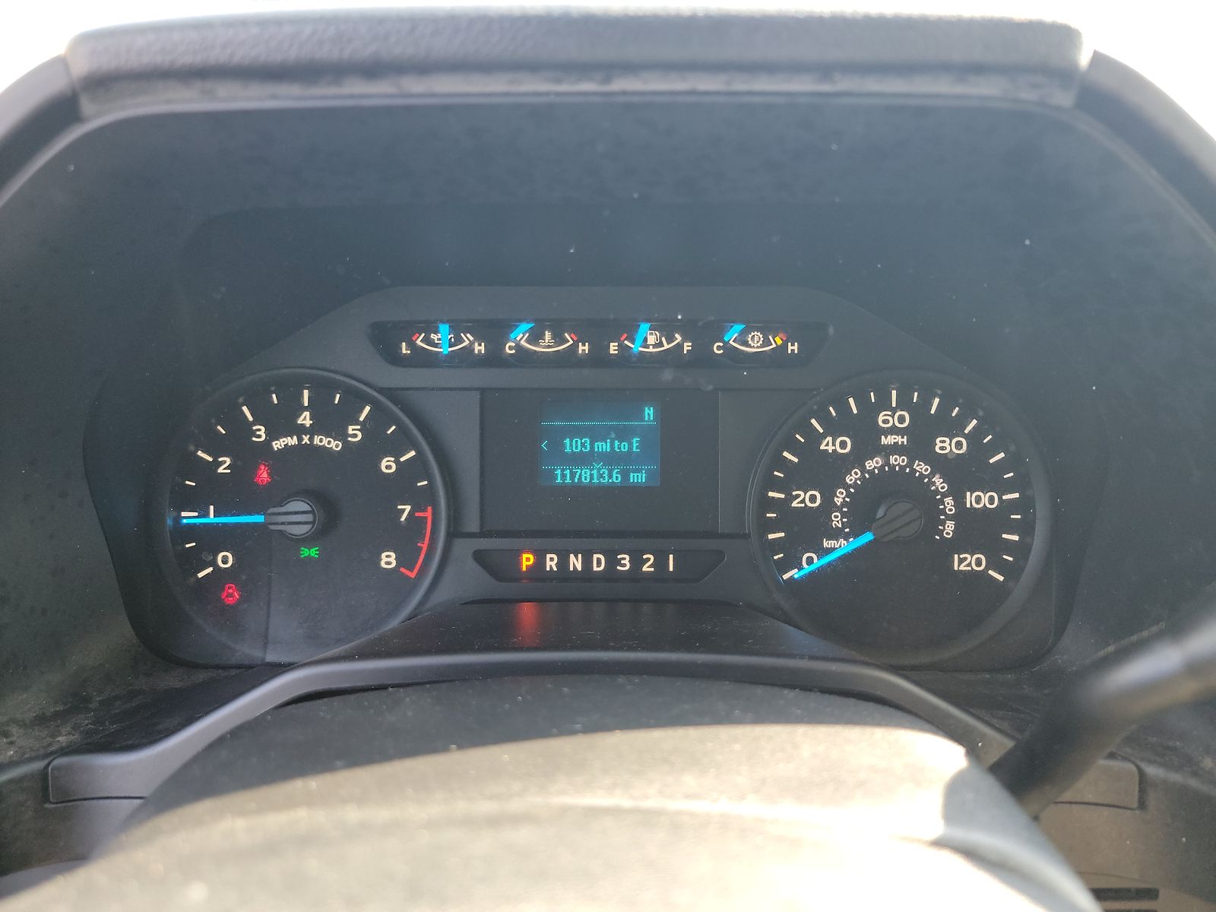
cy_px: 456
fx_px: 843
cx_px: 608
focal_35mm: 24
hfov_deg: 71.6
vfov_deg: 56.8
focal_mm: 6.7
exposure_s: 1/59
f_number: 1.8
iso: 205
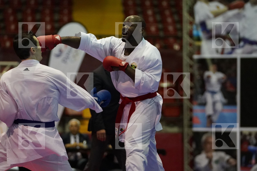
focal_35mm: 202
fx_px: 1442
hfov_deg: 10.2
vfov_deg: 6.8
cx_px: 128
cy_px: 86
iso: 6400
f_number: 2.8
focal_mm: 135
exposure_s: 1/800
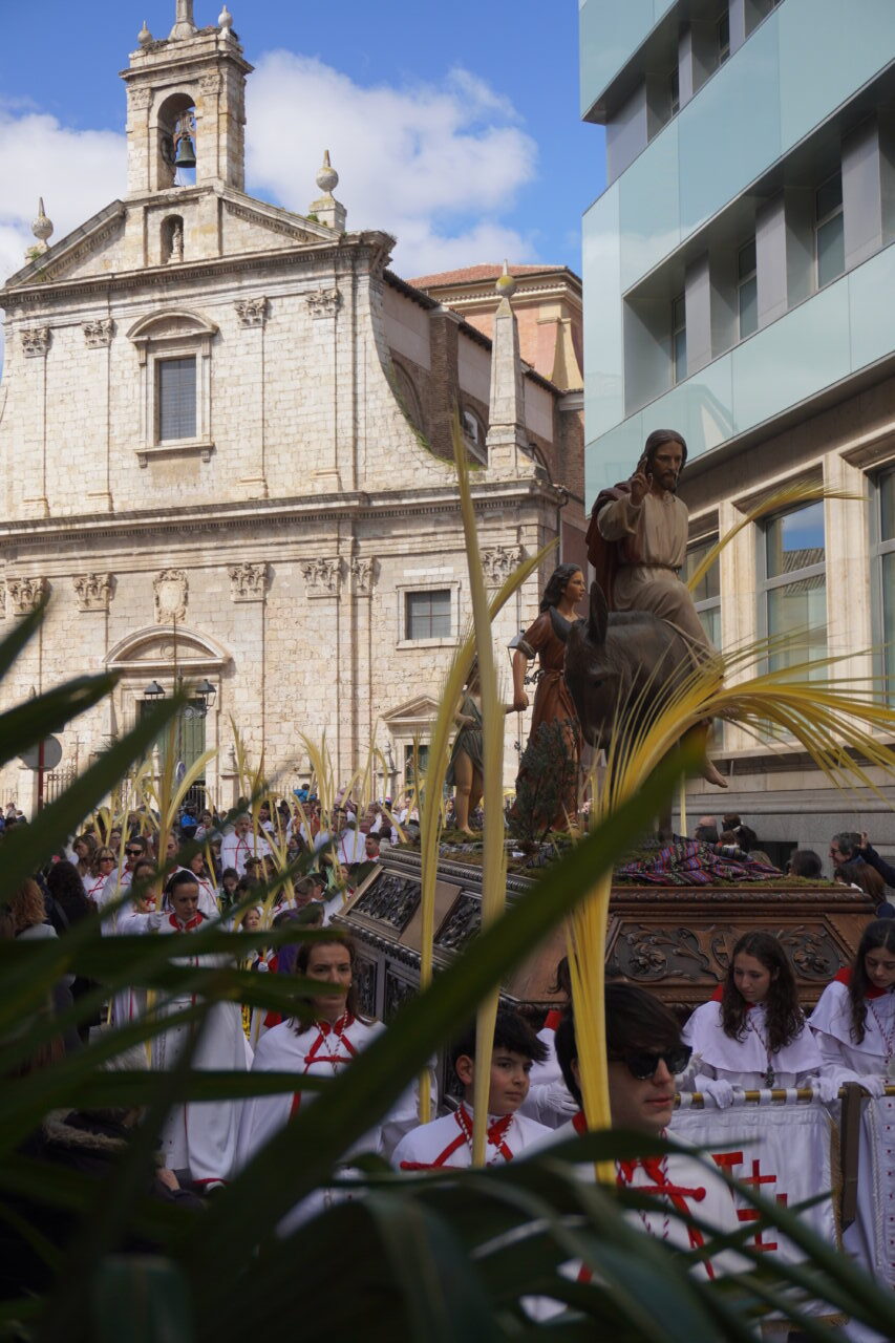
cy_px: 672
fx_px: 1678
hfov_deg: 29.9
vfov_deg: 43.6
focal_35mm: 45
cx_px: 448
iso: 100
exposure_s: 1/400
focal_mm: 30
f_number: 5.6
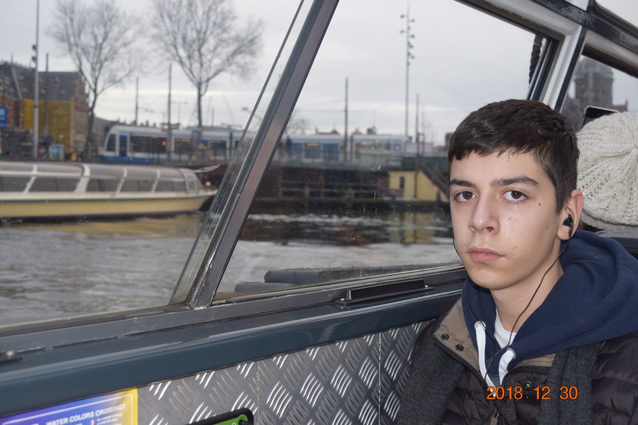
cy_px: 212
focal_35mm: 45
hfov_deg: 43.6
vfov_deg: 29.8
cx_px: 319
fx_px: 797
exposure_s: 1/125
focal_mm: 30
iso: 160
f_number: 5.6
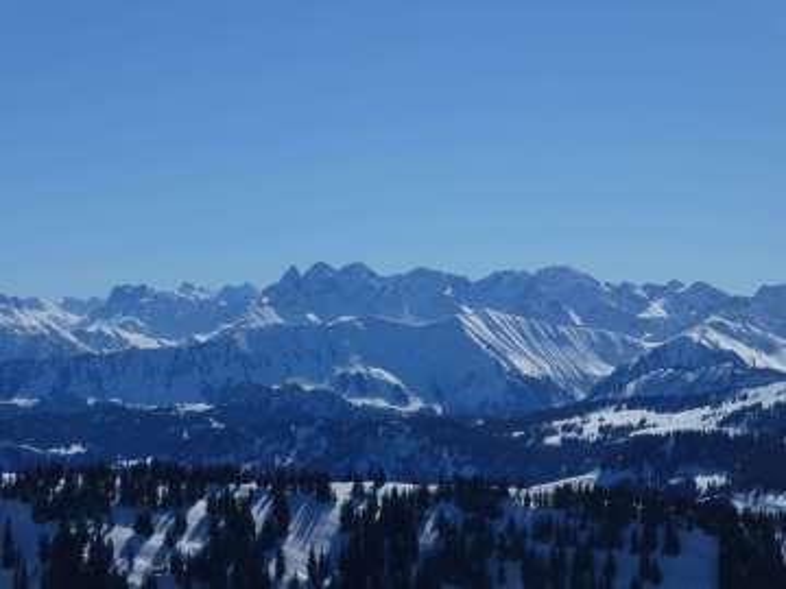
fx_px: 2611
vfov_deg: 12.9
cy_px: 294
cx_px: 393
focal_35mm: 115
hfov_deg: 17.1
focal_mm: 20.6
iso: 80
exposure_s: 1/1000
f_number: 6.3
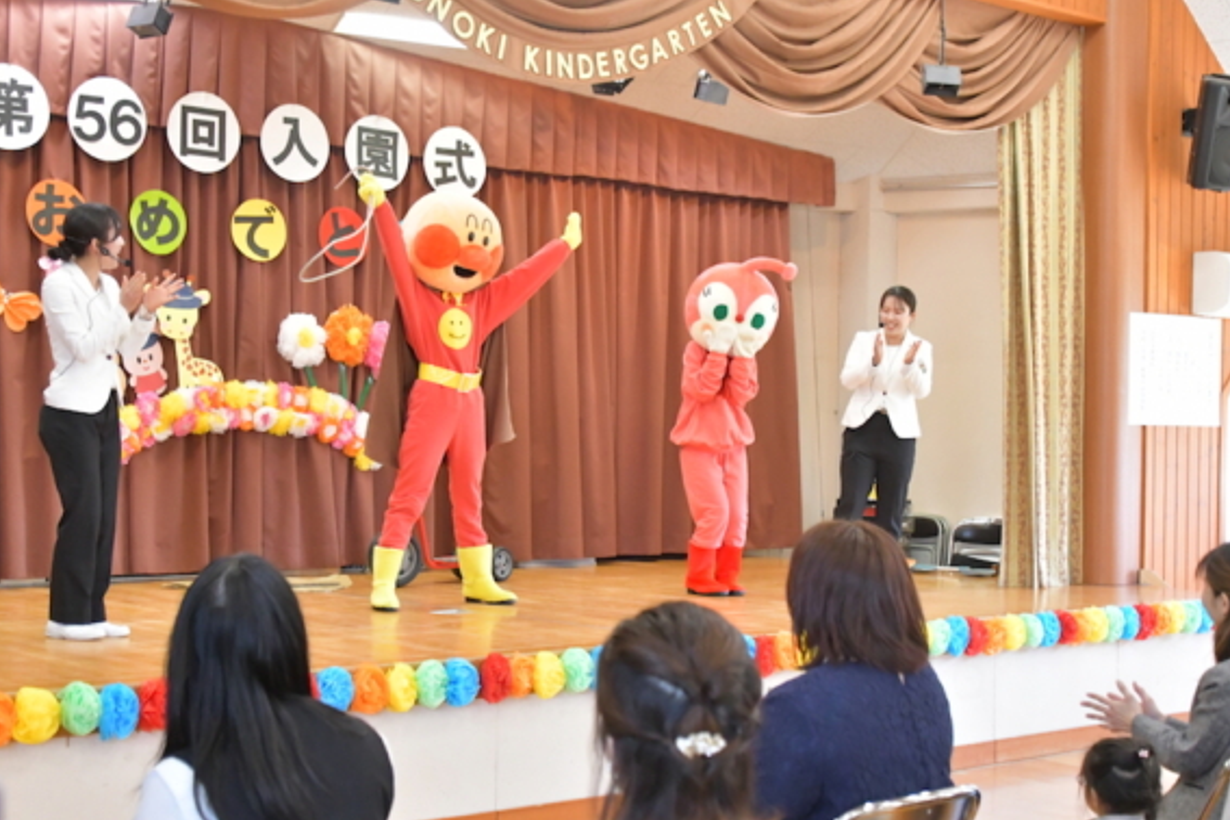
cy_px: 419
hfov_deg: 36.2
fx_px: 1879
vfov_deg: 24.6
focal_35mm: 55
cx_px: 607
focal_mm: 35
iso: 6400
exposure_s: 1/250
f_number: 4.5
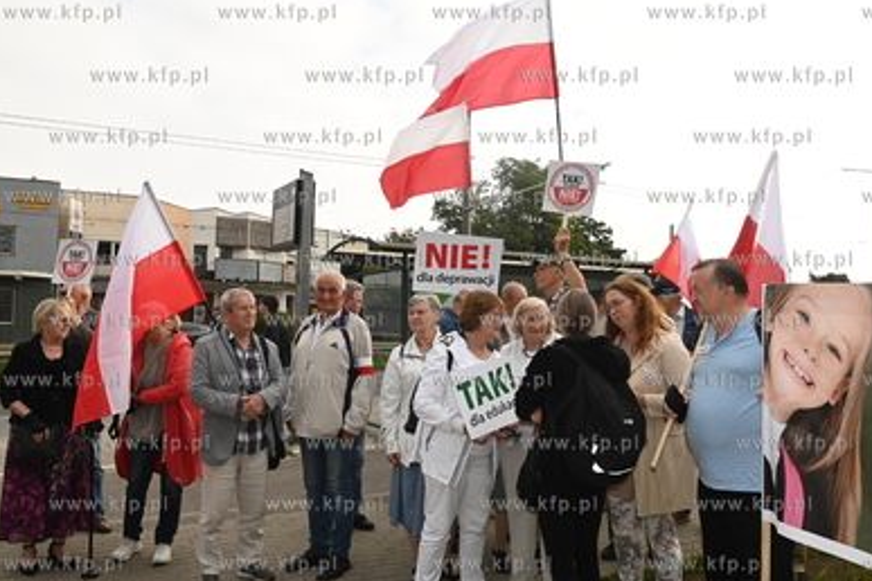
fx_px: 727
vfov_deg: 43.6
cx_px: 444
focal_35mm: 30
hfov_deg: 61.9
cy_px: 289
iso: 200
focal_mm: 29
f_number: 10
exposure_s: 1/200
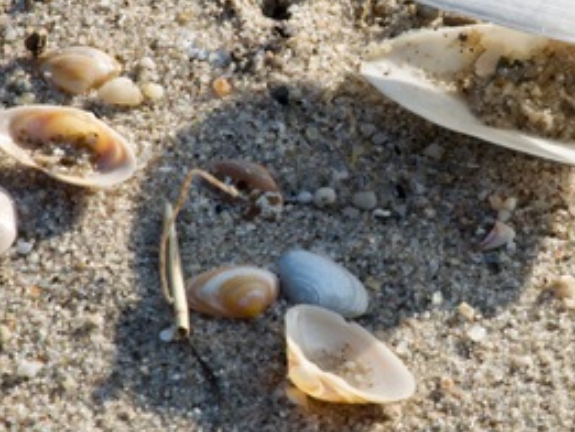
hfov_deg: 3.2
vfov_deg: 2.4
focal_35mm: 611
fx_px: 10154
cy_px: 142
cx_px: 456
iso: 64
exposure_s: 1/25
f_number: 16
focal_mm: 132.24
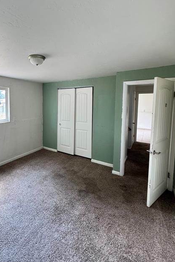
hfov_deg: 65.4
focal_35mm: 18
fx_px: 131
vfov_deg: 89.4
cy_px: 113
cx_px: 57
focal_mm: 2.22
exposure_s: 1/99
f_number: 2.2
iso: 320
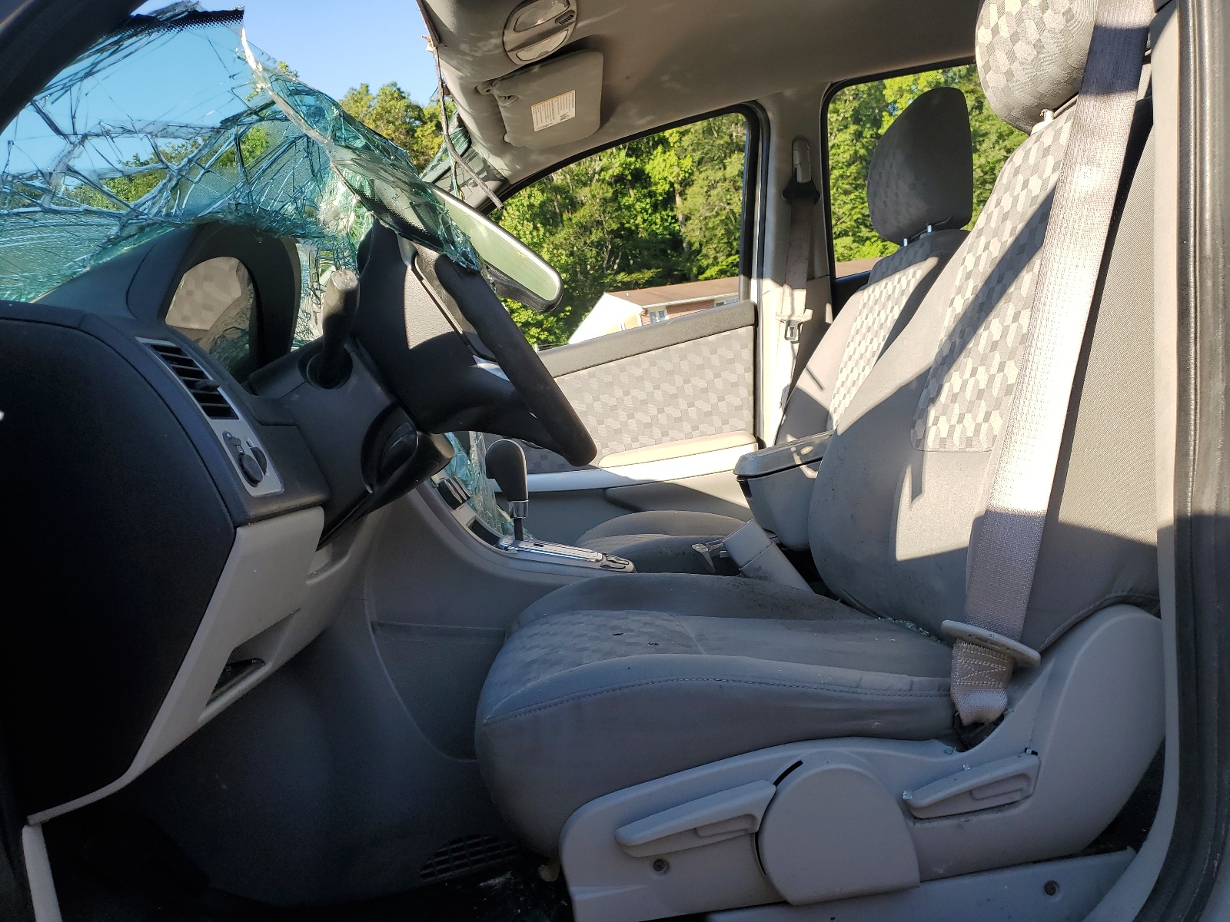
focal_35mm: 26
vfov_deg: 53.1
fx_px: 924
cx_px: 615
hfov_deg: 67.3
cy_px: 461
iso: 50
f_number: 1.5
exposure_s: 1/833
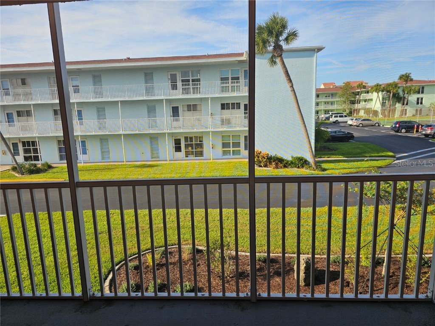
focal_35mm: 23
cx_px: 218
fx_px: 289
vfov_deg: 58.9
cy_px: 163
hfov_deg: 73.9
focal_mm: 6.3
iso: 10
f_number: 1.7
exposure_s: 1/381
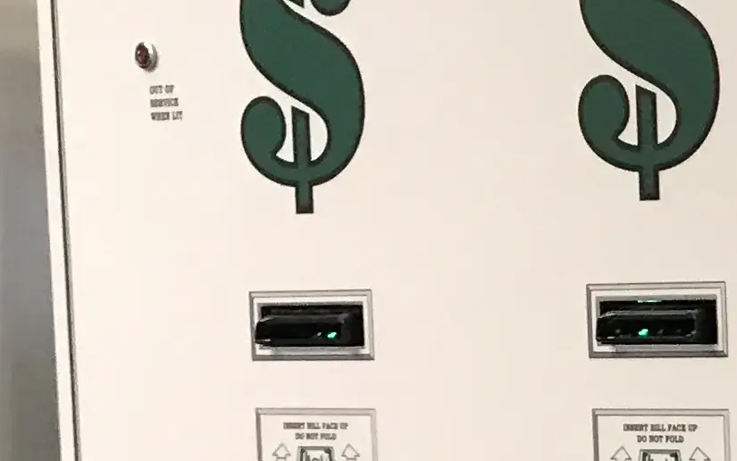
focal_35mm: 145
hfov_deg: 11.9
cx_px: 1729
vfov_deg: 8.8
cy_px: 675
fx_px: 2913
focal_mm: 3.99
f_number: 1.8
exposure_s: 1/30
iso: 40
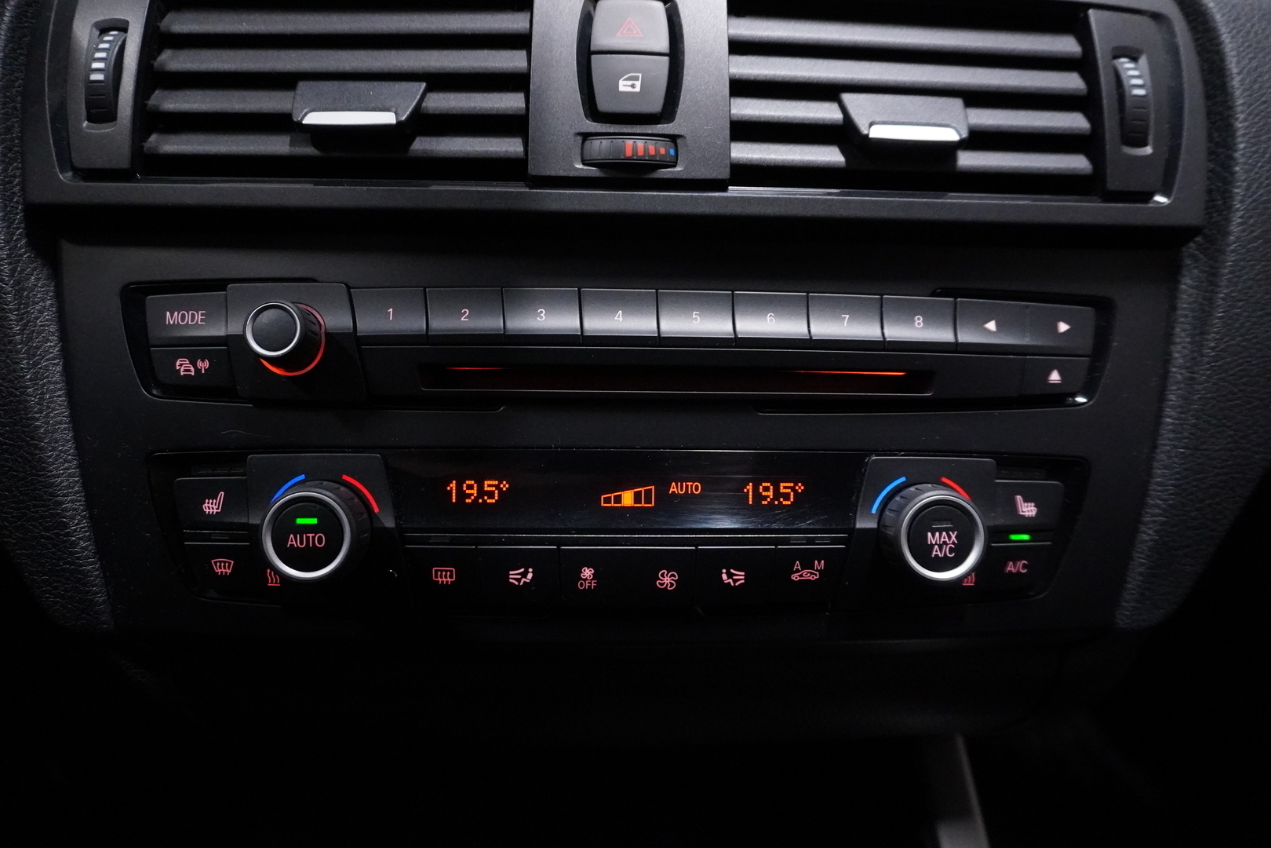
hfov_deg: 73.7
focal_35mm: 24
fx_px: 847
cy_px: 424
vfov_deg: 53.1
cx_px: 636
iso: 8000
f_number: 3.5
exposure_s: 1/250
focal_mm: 16
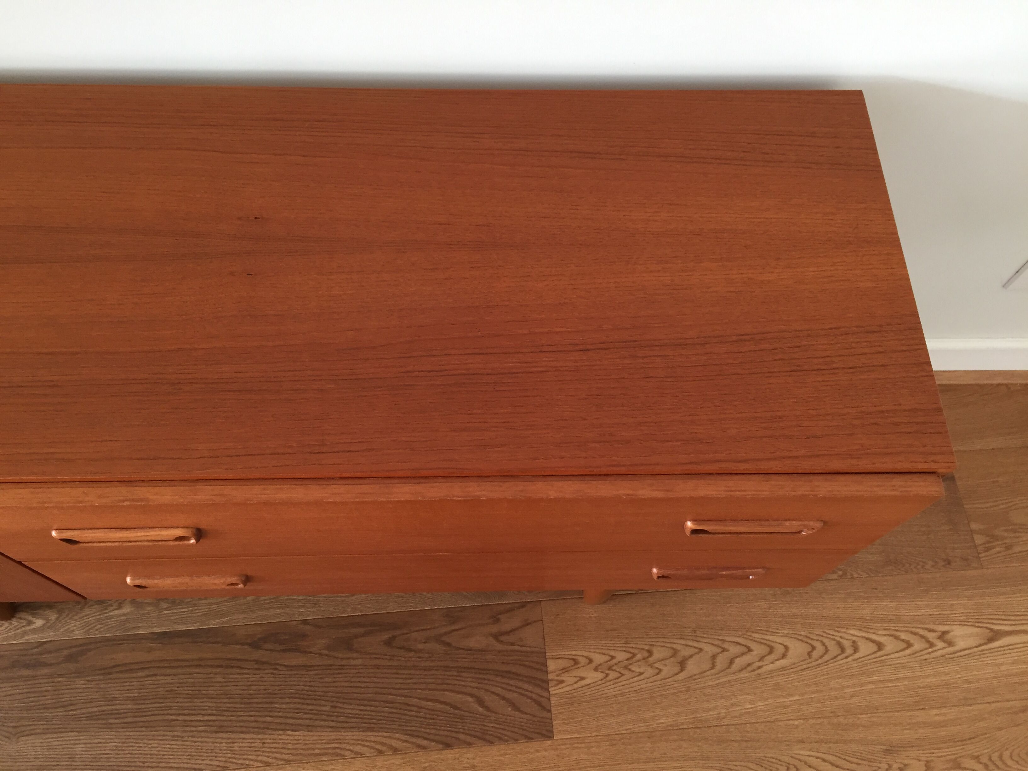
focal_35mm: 29
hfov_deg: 61.7
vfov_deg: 48.2
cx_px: 514
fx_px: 861
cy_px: 386
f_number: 2.2
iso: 160
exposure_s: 1/33
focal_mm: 4.15
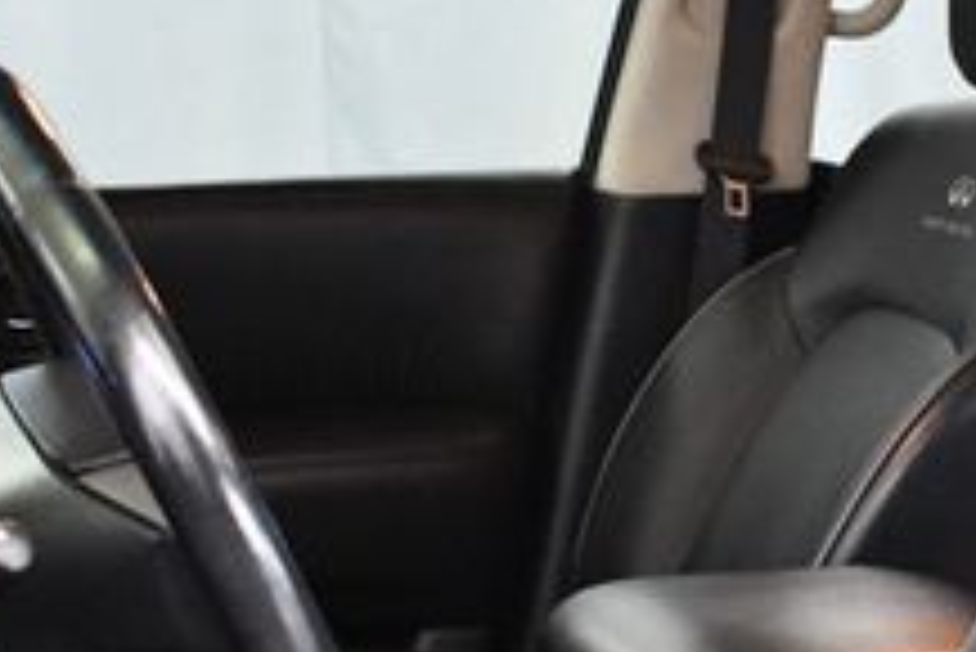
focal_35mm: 106
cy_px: 634
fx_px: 2876
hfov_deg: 18.8
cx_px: 945
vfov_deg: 12.8
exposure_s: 1/60
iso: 3200
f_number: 3.5
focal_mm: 18
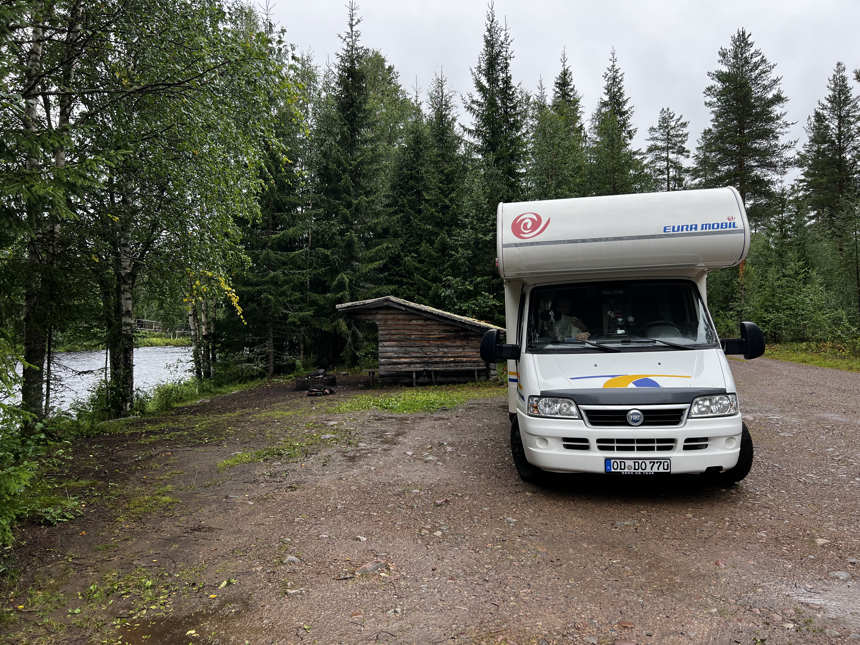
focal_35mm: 26
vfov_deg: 53.1
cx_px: 430
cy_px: 322
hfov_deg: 67.3
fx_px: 646
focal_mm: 5.7
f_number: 1.5
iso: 40
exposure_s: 1/181
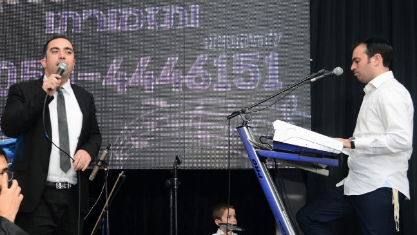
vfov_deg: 19.0
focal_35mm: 63
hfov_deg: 32.7
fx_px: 697
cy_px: 163
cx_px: 102
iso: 1600
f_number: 5
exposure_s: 1/100
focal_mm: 38
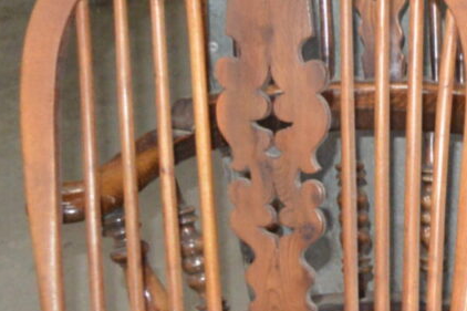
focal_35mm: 131
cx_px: 900
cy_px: 400
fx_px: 1699
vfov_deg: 10.3
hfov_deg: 13.6
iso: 1600
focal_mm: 18
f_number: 3.5
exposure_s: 1/60
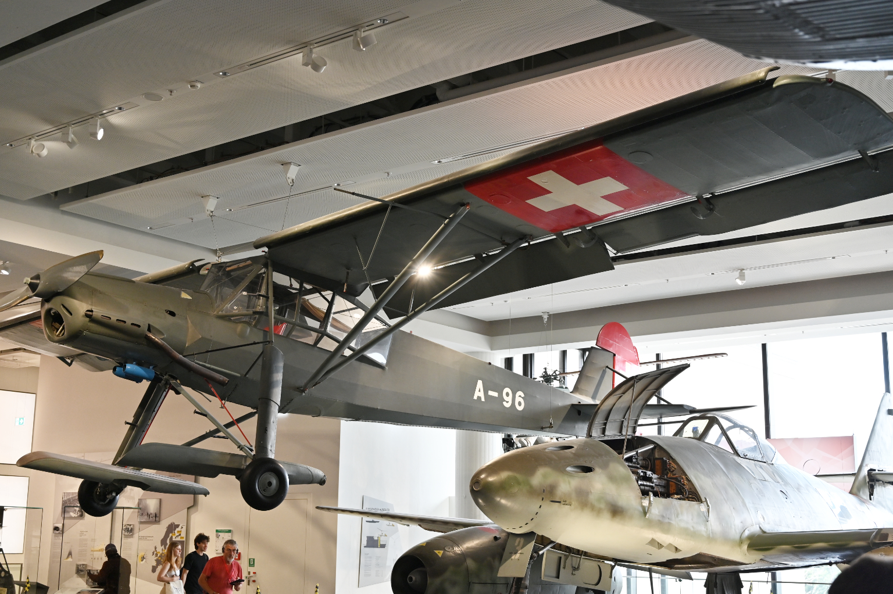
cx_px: 446
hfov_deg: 43.6
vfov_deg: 29.8
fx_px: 1115
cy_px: 297
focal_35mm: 45
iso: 400
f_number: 4
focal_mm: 45
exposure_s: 1/200
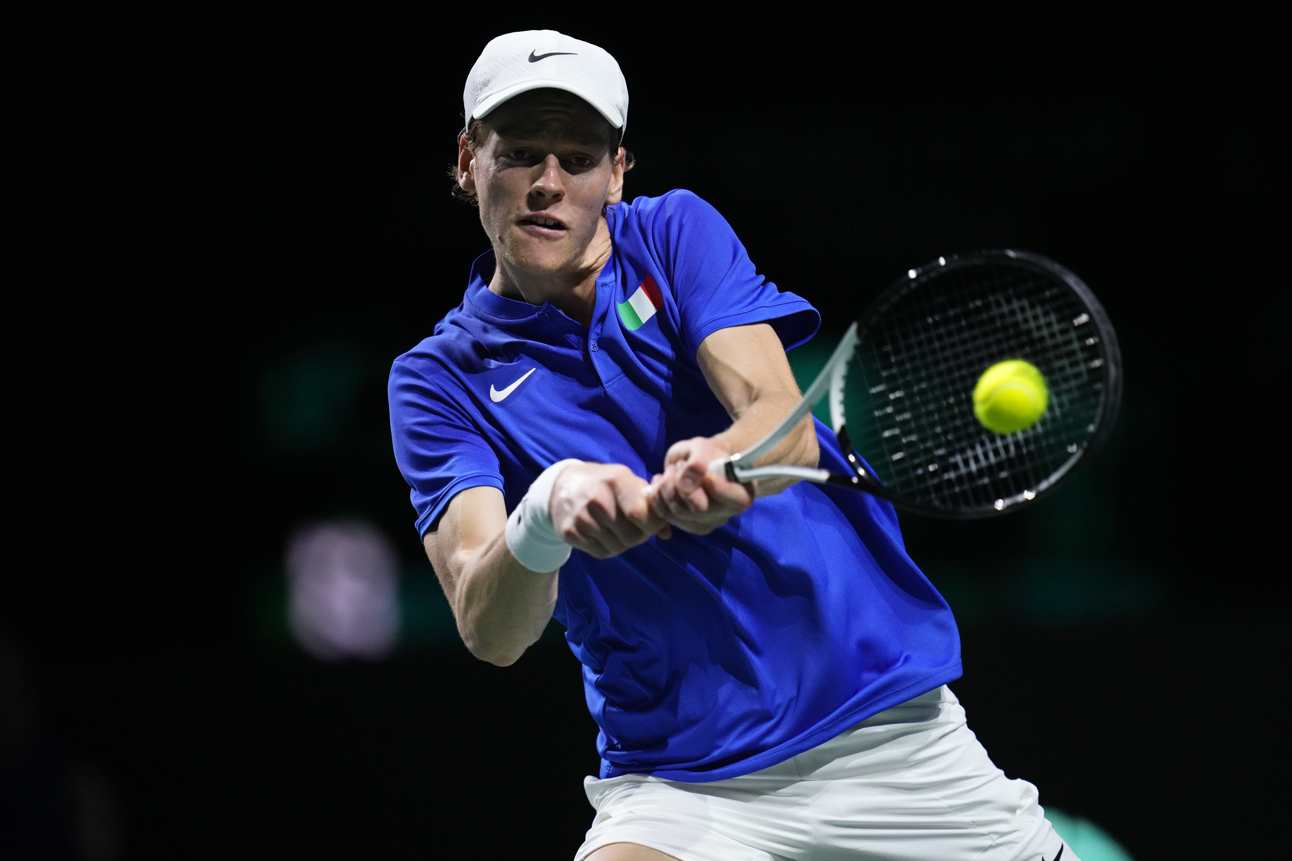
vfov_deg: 3.4
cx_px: 646
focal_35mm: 400
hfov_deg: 5.2
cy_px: 430
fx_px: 14354
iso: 5000
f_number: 2.8
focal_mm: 400
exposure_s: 1/2500
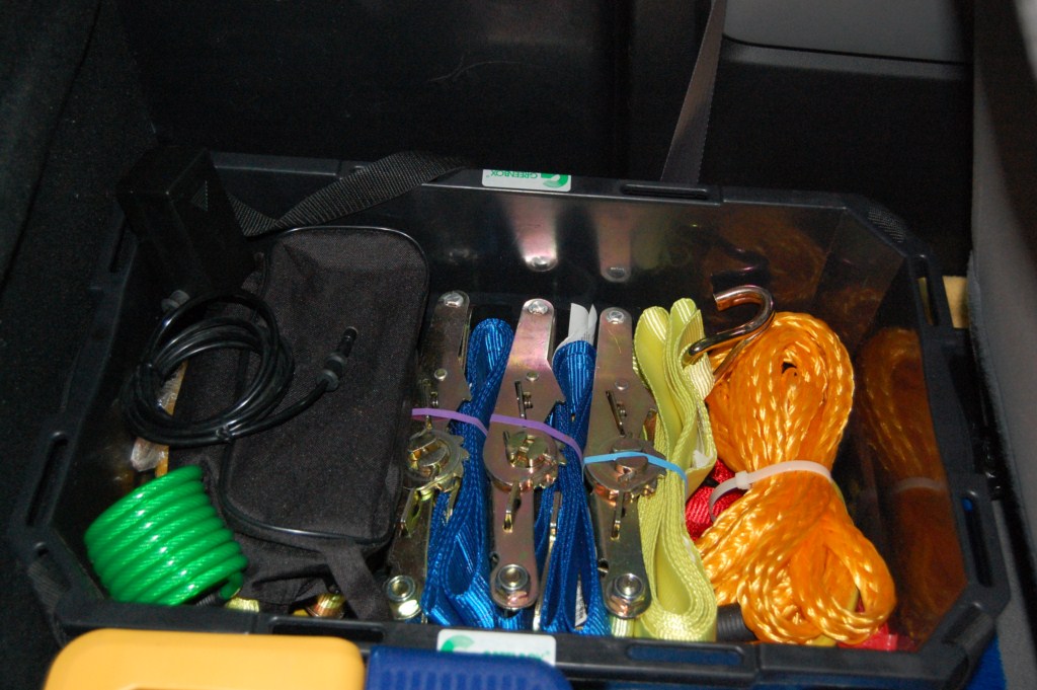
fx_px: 1295
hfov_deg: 43.6
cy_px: 345
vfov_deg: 29.8
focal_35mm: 45
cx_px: 518
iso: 1600
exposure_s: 1/60
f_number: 5
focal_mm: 30
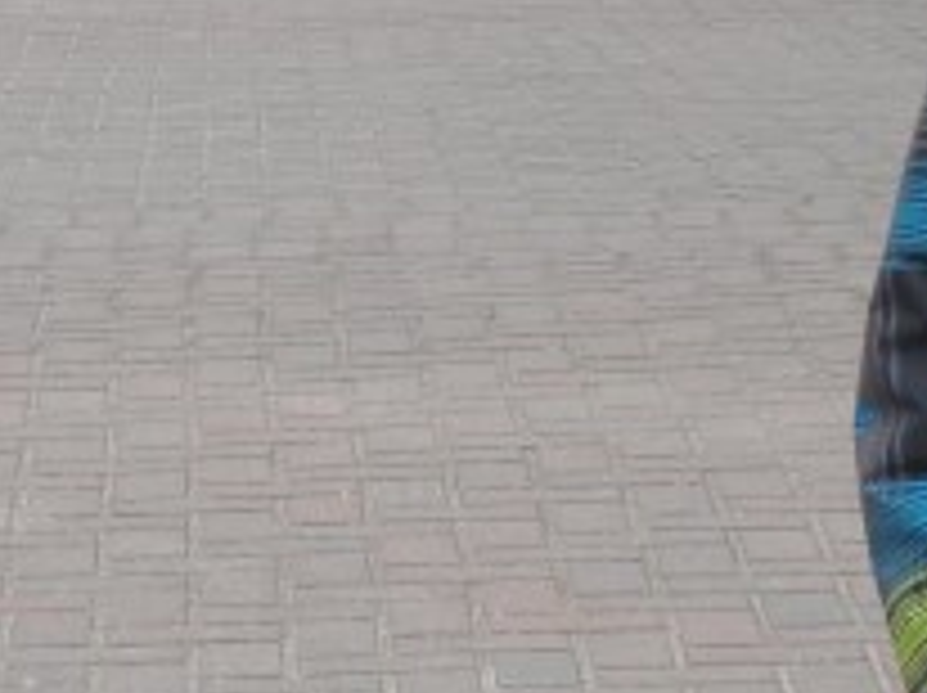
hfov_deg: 7.0
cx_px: 2007
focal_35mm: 269
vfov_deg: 5.4
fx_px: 7195
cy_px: -446
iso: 80
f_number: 4.1
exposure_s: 1/125
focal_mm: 9.8
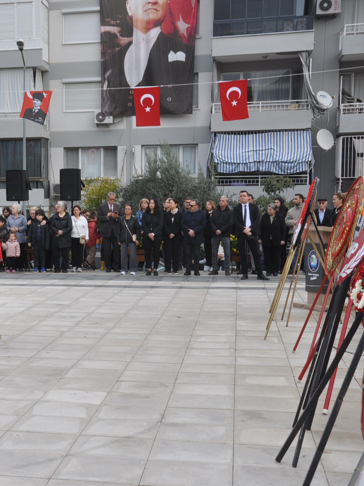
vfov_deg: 29.4
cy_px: 246
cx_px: 3
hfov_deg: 21.5
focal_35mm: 66
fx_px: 925
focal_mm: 30
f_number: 8
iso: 200
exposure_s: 1/60
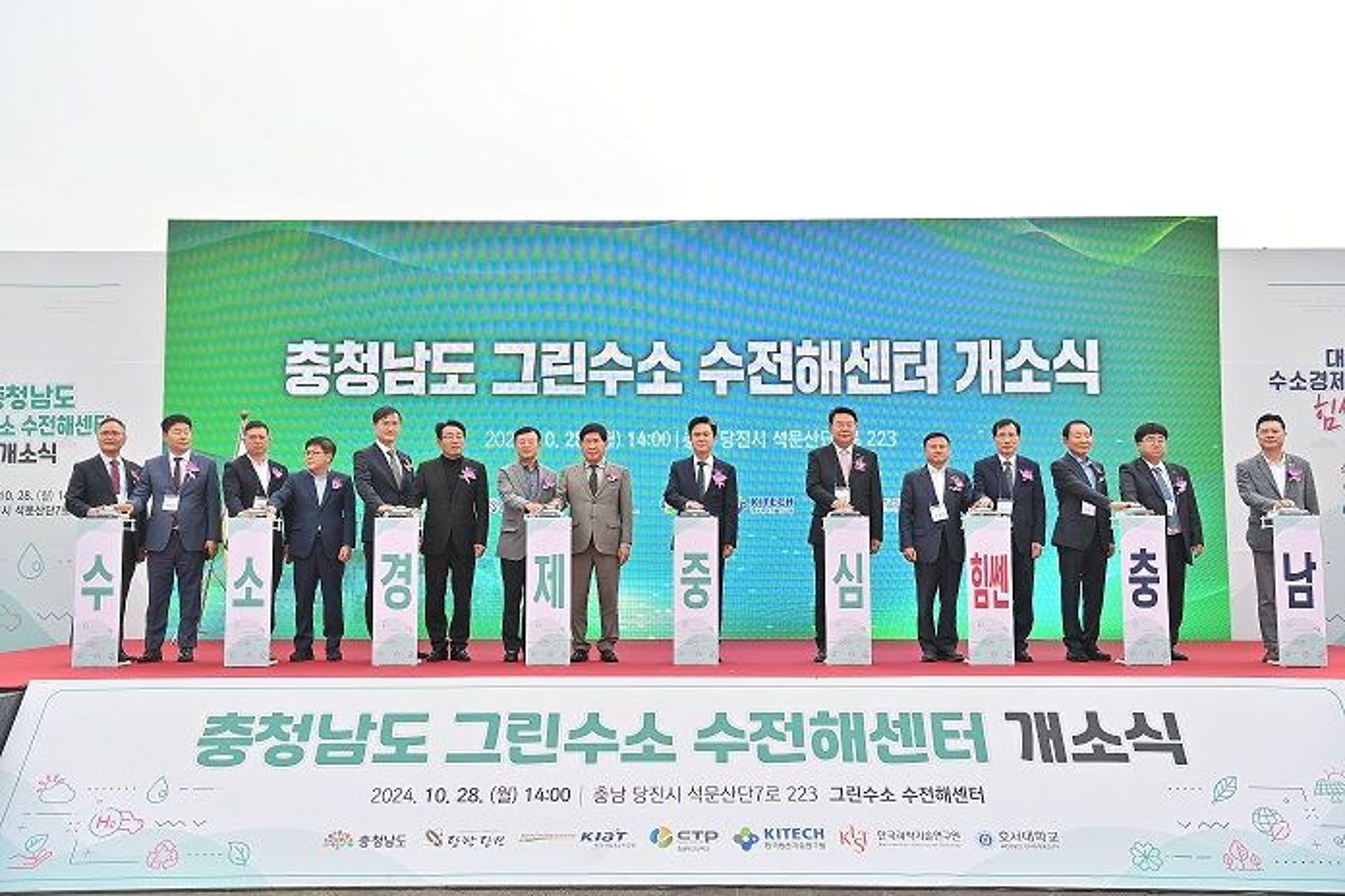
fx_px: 1420
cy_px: 448
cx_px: 672
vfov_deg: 35.1
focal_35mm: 38
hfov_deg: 50.7
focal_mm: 38
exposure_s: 1/250
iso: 100
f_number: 5
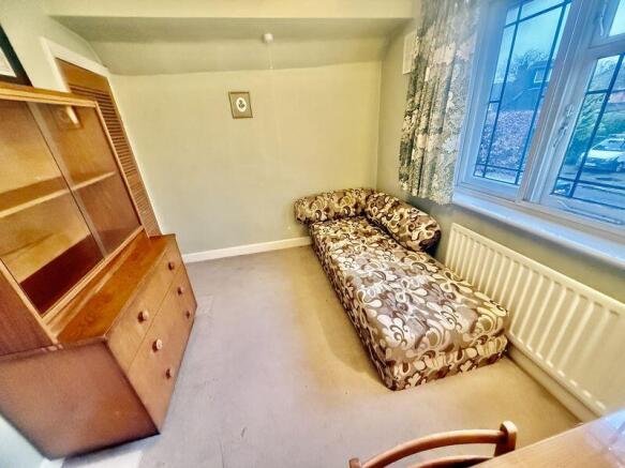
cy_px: 234
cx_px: 312
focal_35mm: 14
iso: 800
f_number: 2.2
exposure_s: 1/50
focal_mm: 2.22
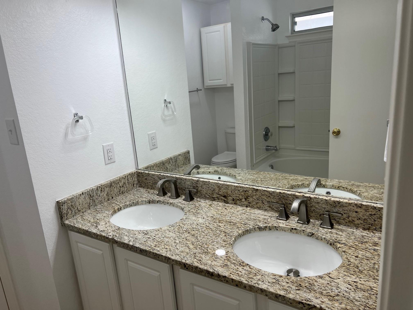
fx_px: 310
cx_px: 206
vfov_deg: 53.1
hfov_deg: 67.3
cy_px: 155
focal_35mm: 26
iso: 50
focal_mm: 5.7
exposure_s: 1/326
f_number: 1.5
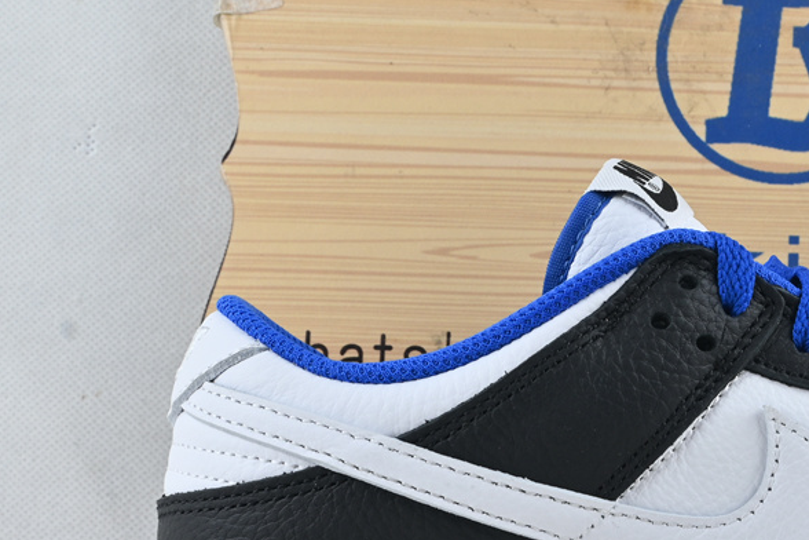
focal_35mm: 104
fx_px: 2337
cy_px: 482
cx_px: 799
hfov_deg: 19.1
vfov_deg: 13.1
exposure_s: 1/15
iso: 100
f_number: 10
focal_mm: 34
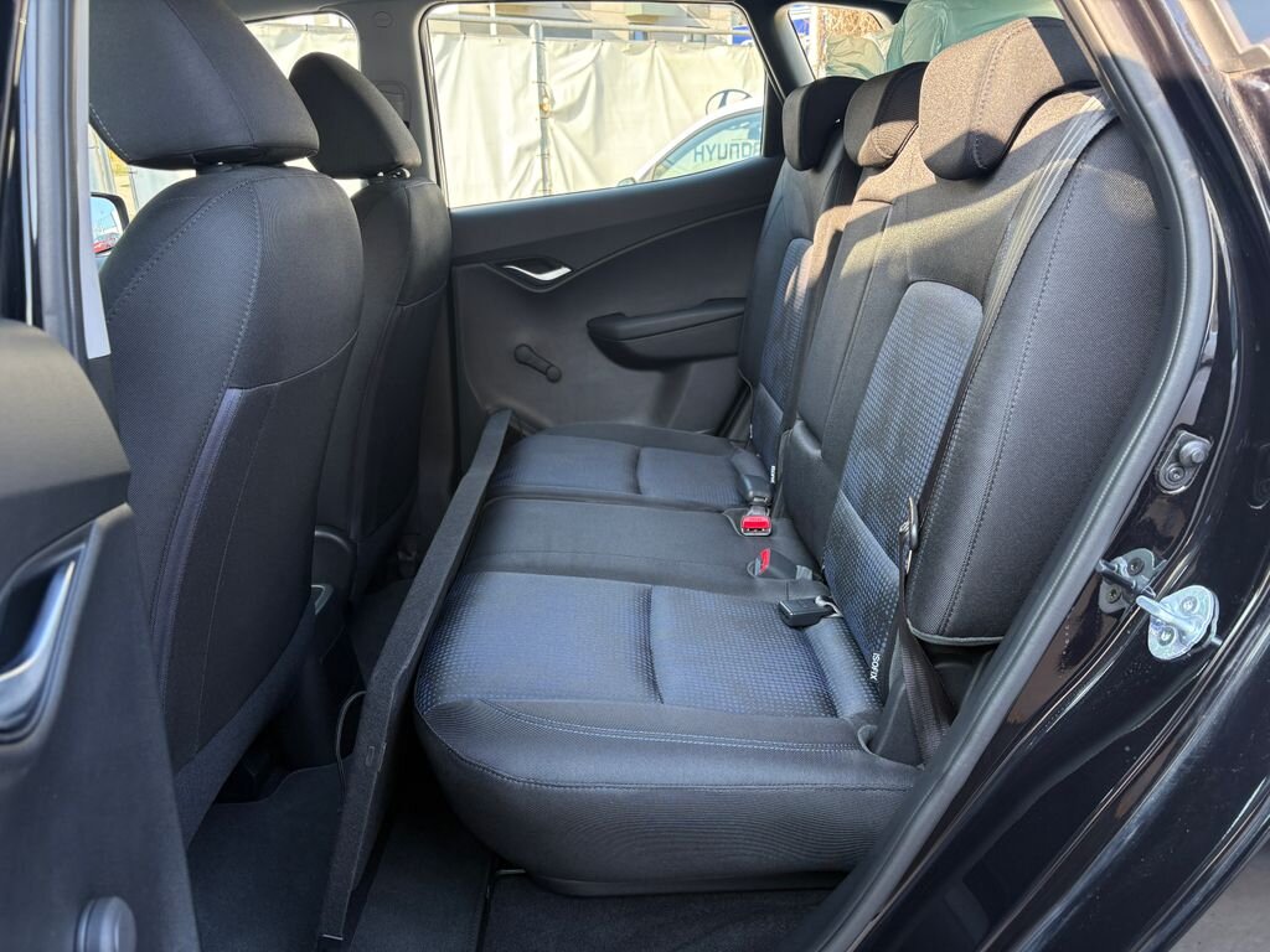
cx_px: 635
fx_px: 954
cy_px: 476
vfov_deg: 53.1
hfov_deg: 67.3
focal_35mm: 26
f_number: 1.6
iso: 40
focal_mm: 5.96
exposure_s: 1/122
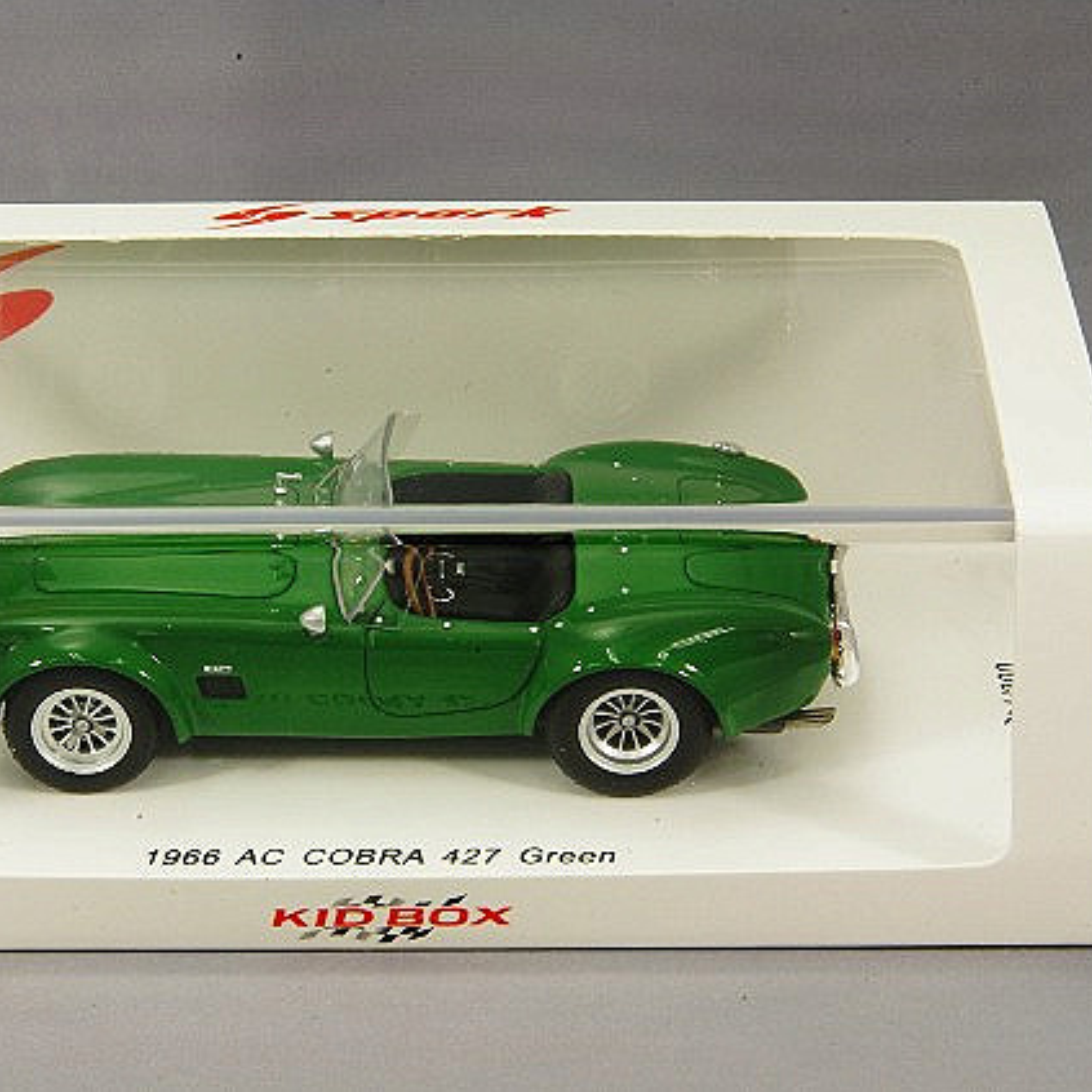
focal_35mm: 144
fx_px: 5139
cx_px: 385
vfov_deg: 12.1
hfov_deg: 12.1
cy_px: 543
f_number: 32
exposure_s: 1/1.67
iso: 400
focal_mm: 75
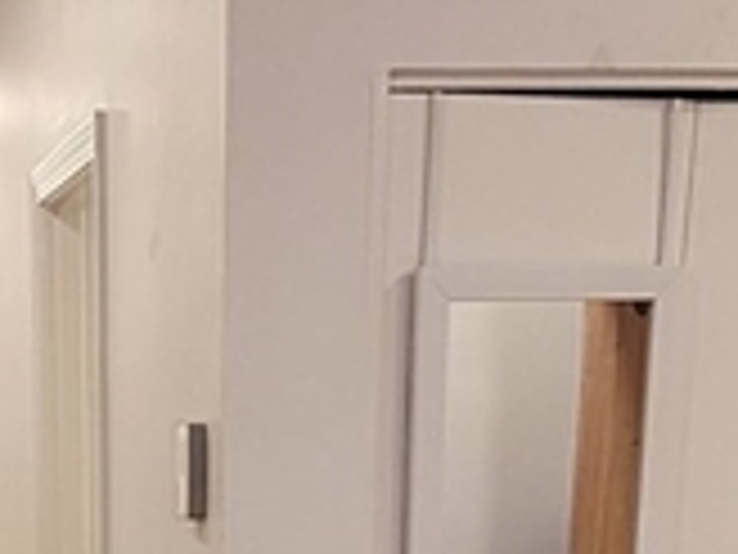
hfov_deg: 23.6
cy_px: 995
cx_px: 99
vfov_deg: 15.6
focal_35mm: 81
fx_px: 1727
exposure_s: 1/60
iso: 160
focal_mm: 1.74
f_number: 2.2
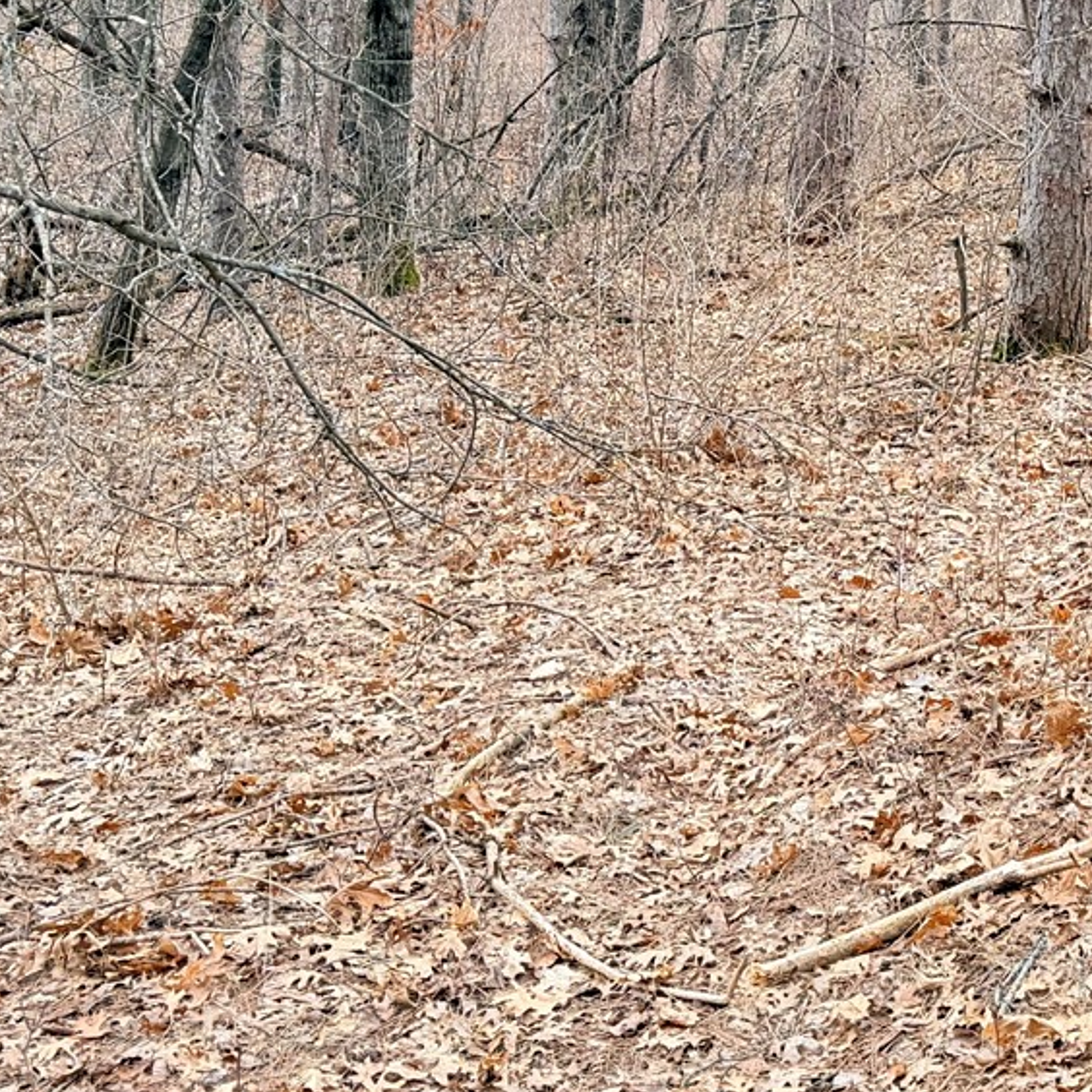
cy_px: 91
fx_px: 2748
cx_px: 1233
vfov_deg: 21.9
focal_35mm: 77
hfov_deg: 21.2
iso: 80
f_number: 1.78
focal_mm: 6.76
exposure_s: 1/285
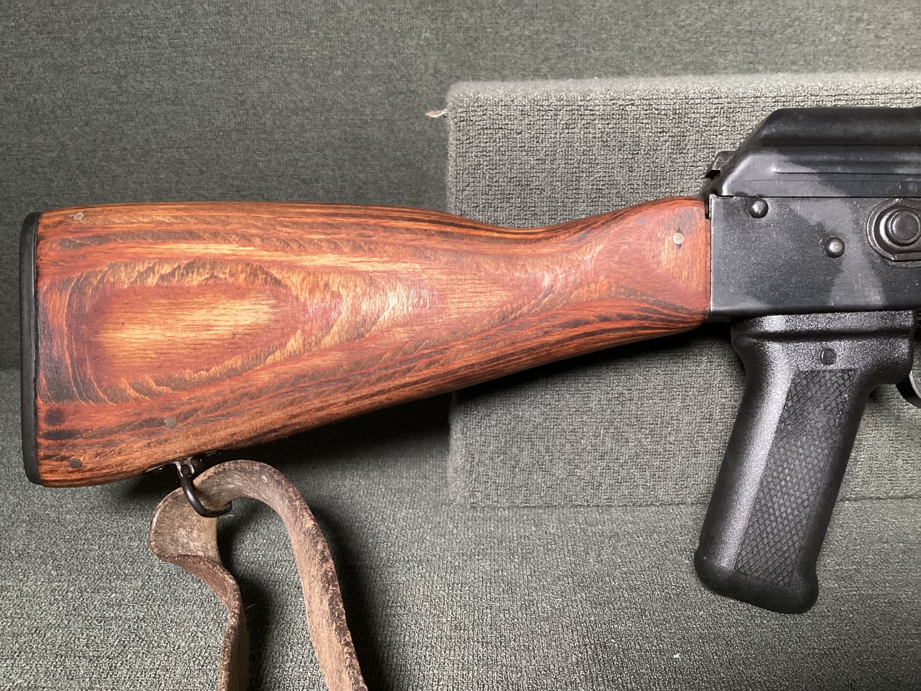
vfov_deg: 45.4
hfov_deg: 58.3
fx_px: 825
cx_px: 460
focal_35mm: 31
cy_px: 346
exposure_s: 1/50
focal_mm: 3.3
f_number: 2.4
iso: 250
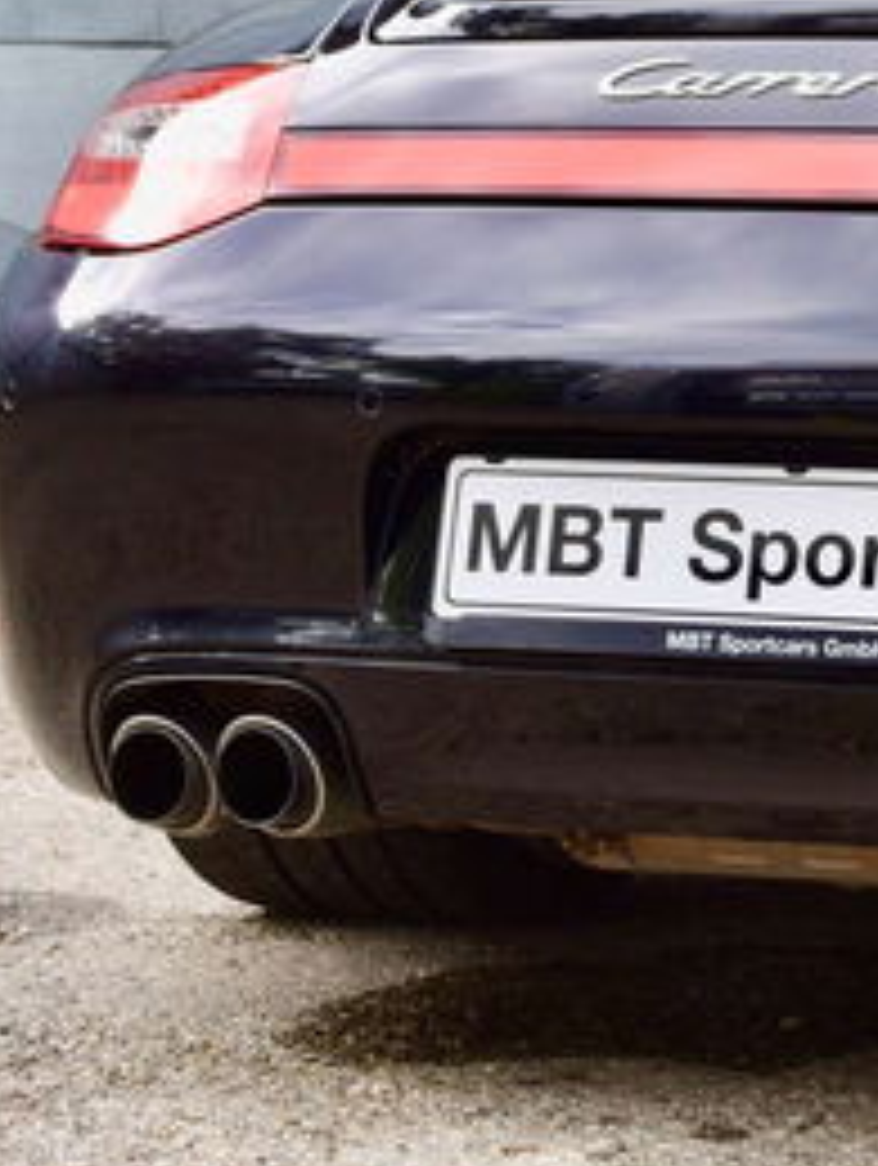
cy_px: 153
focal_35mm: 149
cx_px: 1283
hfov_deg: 9.7
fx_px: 5041
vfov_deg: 13.1
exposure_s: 1/250
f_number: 8
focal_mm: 35
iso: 250
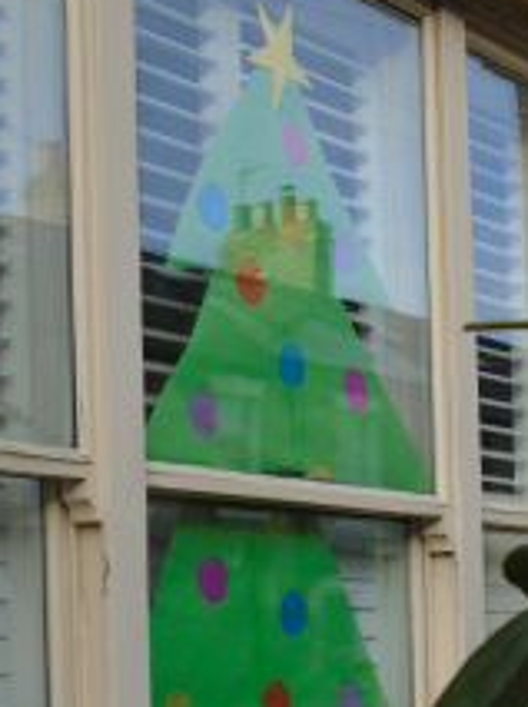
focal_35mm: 95
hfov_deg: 15.5
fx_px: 1938
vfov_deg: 20.4
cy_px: 581
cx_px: 317
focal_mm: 8.7
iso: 100
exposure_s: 1/250
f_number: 4.5
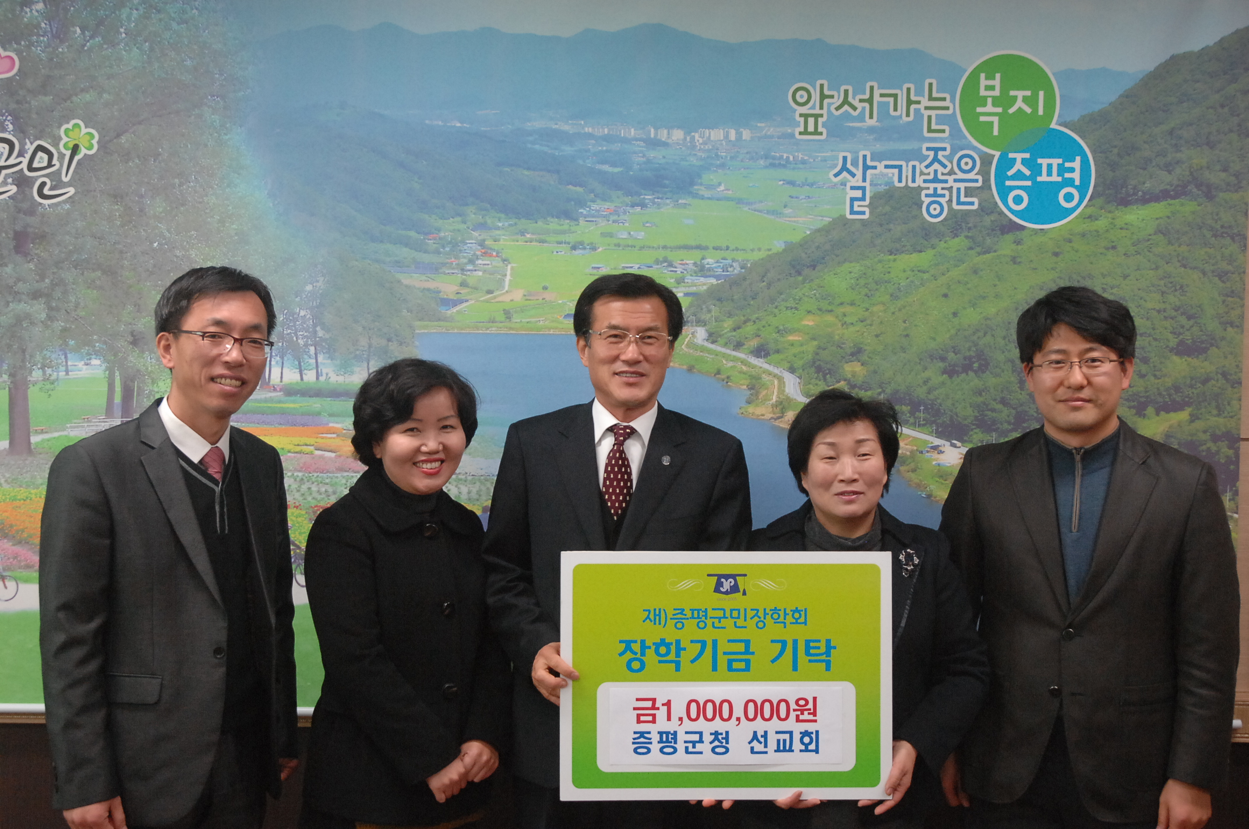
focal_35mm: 46
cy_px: 414
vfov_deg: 28.9
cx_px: 624
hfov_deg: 42.4
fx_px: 1611
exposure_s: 1/80
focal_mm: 31
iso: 800
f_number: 4.2
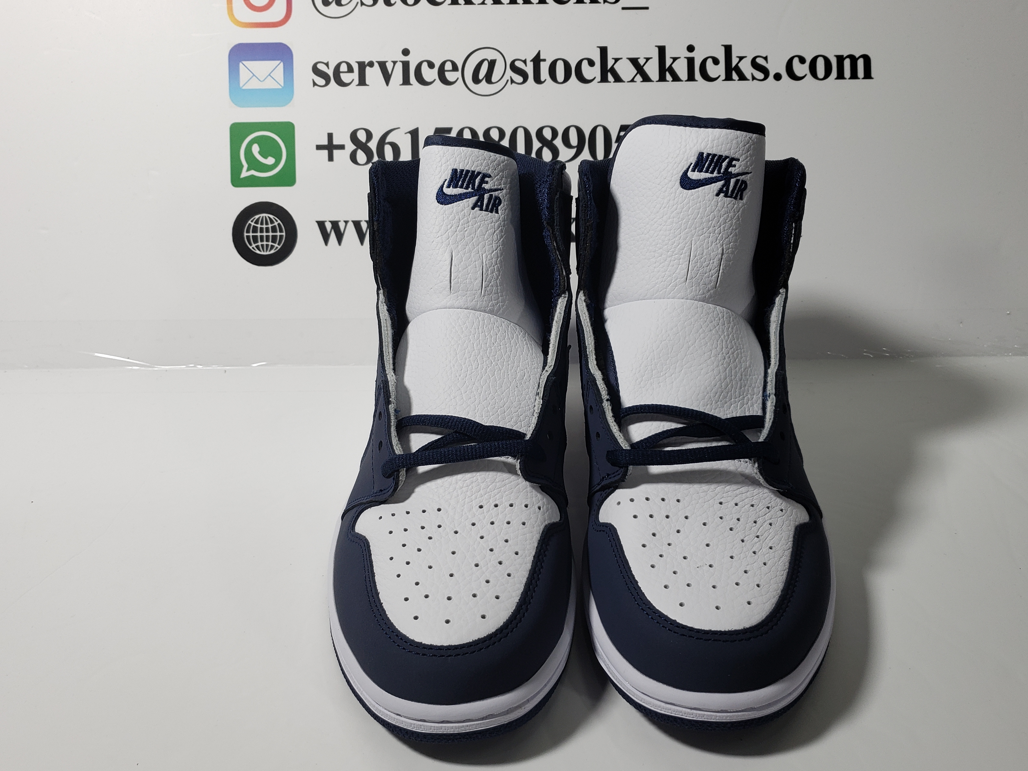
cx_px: 532
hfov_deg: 58.3
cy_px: 405
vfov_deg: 45.4
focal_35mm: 31
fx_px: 921
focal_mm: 4.3
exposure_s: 1/499
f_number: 1.5
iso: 50
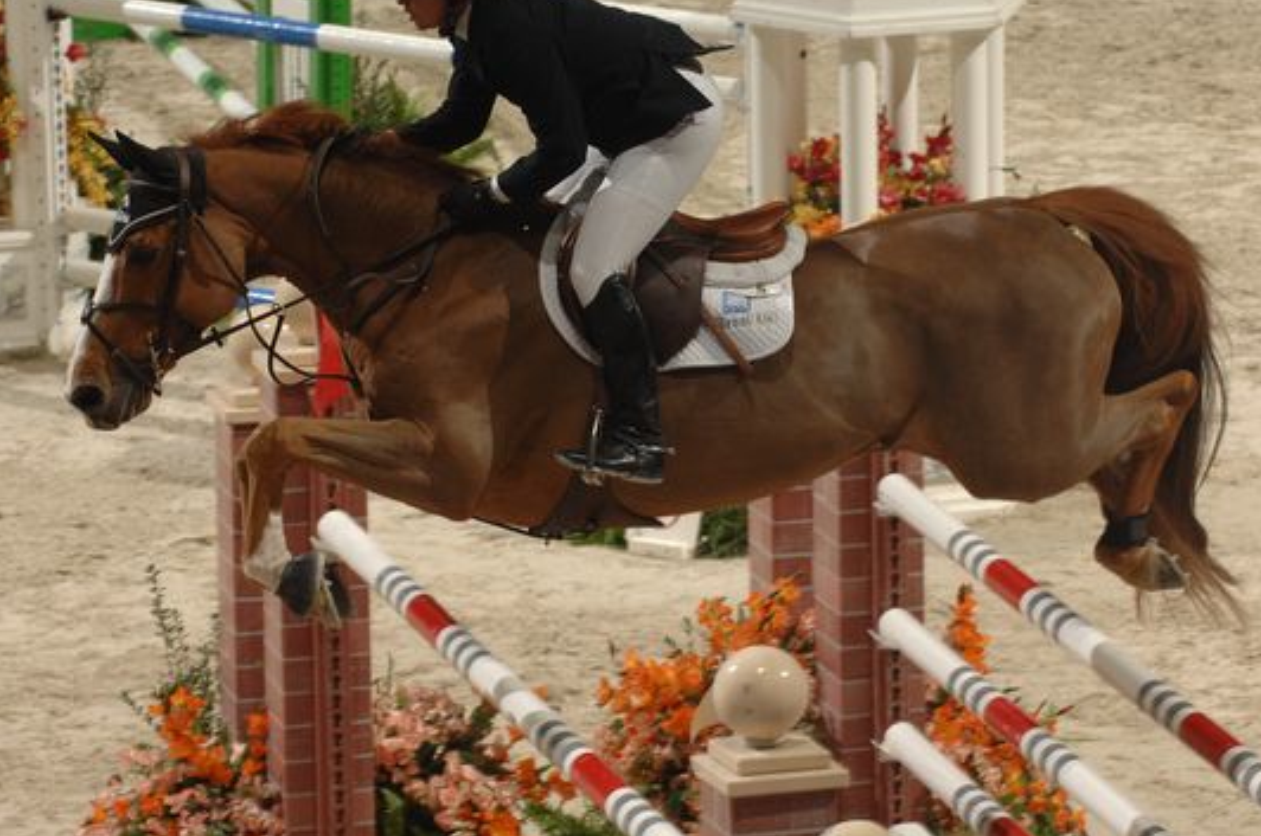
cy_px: 375
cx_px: 737
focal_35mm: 244
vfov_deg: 5.6
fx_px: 8520
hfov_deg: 8.5
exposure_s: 1/250
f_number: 6.3
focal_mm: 135
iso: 320
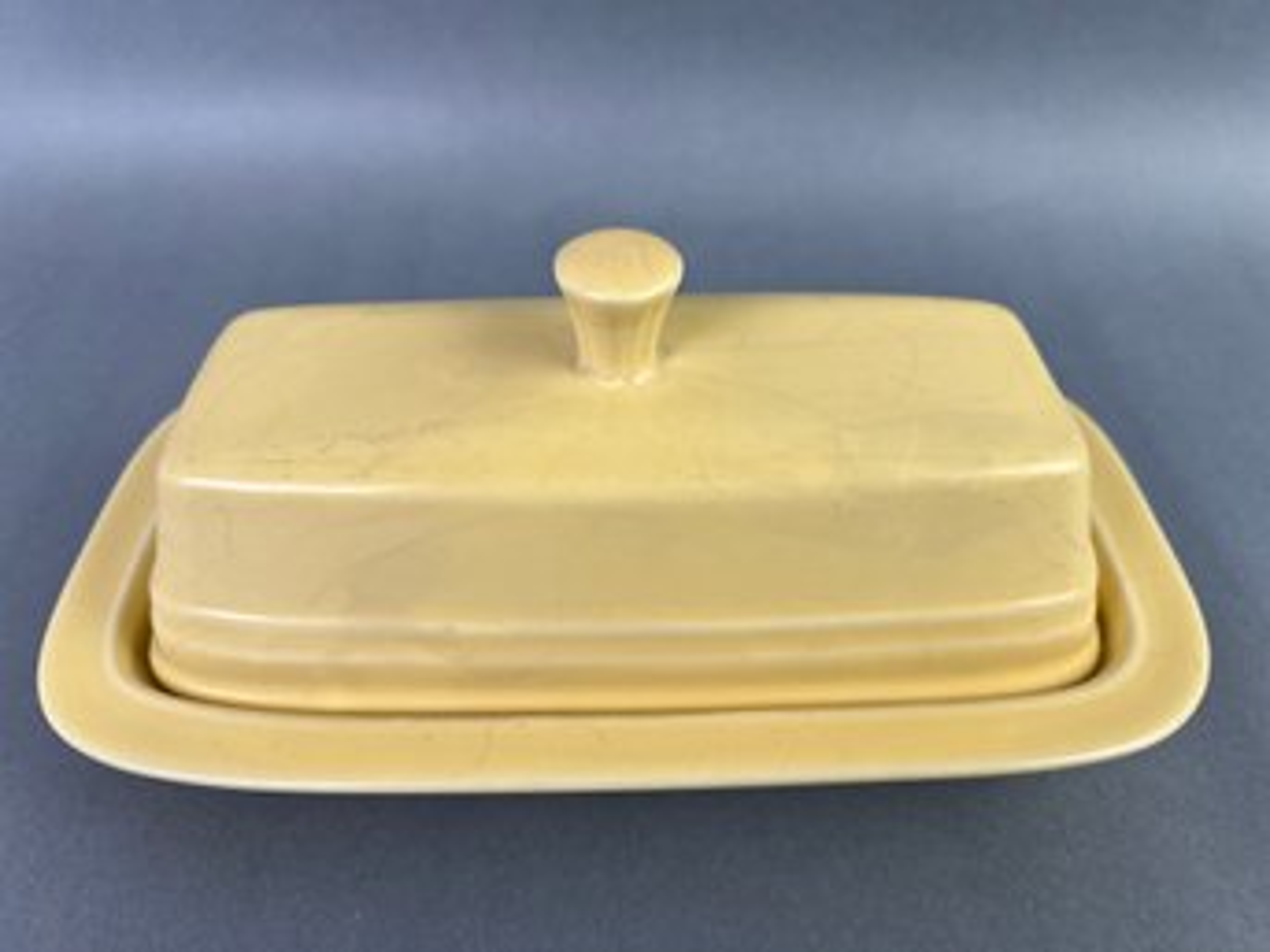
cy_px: 476
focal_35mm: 26
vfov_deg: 53.0
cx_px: 635
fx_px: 954
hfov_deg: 67.3
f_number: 1.5
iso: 40
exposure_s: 1/227
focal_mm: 5.7
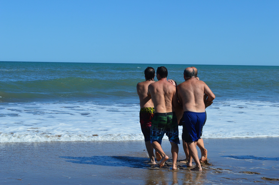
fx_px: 639
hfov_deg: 24.6
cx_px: 140
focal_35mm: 82
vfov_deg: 16.5
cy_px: 92
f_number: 11
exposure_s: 1/500
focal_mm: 55
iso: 280
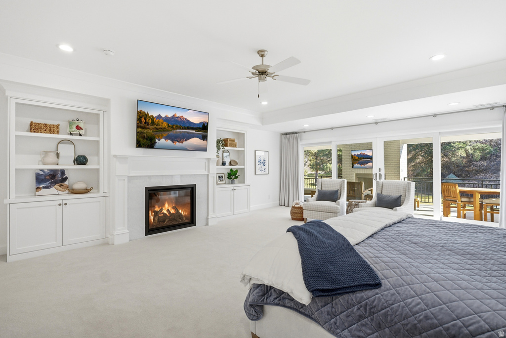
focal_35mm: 17
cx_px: 253
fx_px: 235
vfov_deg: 71.5
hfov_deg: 94.3
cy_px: 169
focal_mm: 16.7
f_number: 5
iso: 1600
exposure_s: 1/6400
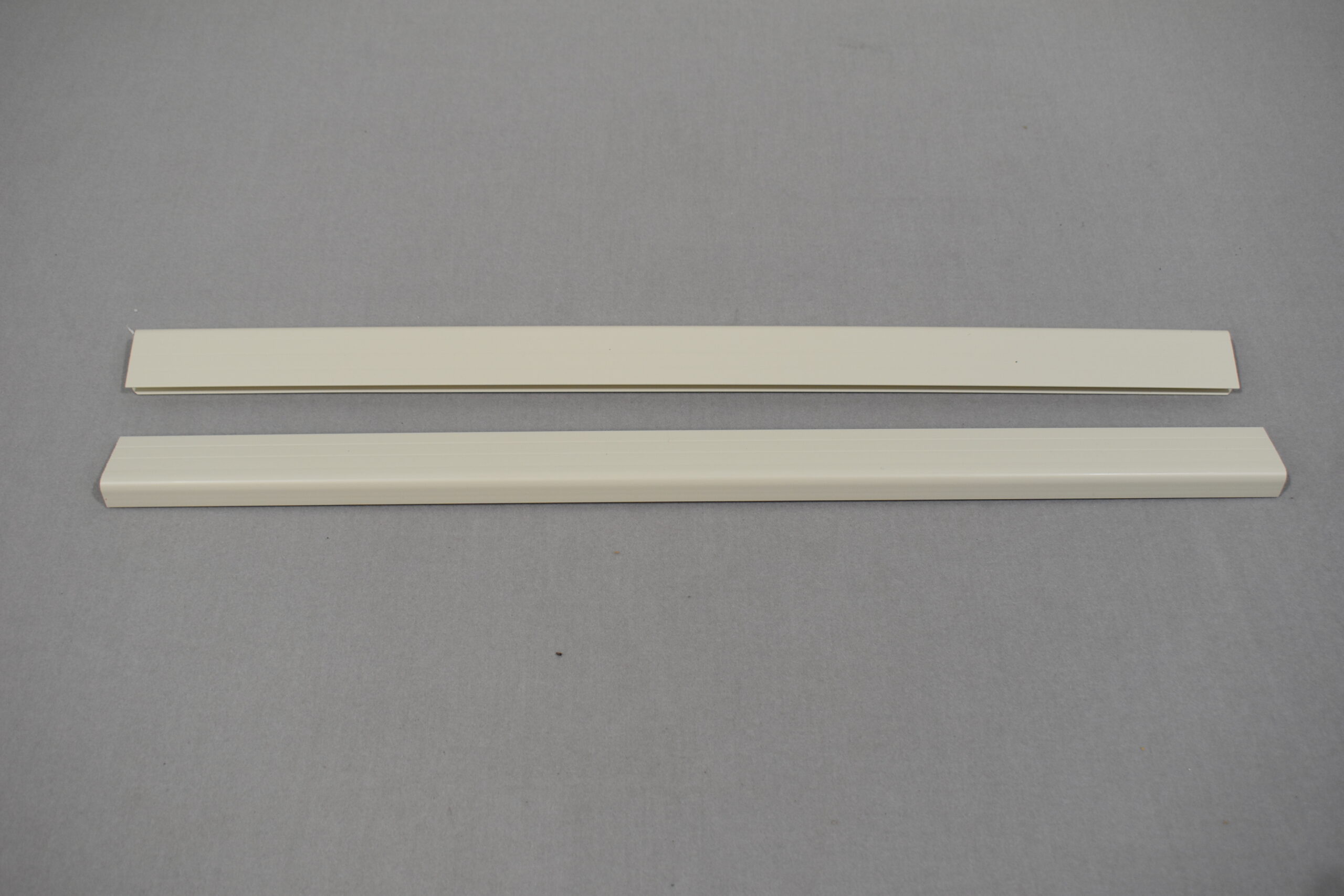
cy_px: 448
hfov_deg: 53.1
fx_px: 1344
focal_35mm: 36
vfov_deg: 36.9
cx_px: 672
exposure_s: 1/125
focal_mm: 24
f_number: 5.6
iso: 320
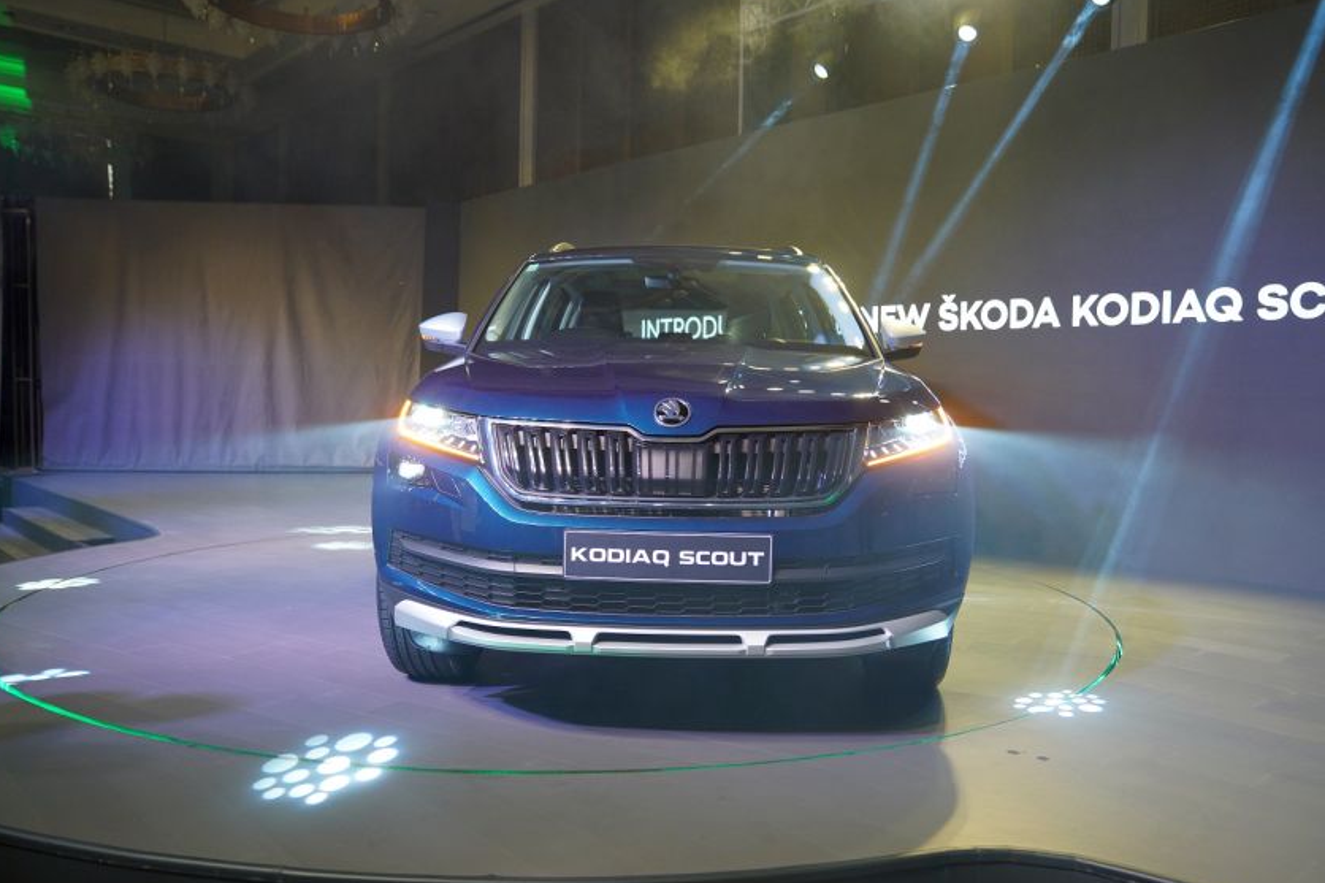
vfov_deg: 46.4
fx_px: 1030
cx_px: 643
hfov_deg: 65.5
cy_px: 460
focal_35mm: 28
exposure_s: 1/320
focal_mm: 26
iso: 800
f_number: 2.8
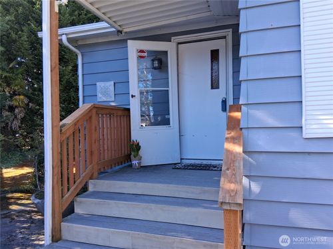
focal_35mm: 26
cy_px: 124
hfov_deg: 67.3
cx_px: 166
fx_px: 250
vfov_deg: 53.1
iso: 25
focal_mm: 3.98
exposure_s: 1/100
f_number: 1.8
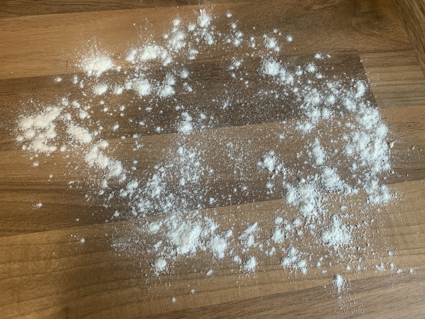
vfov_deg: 53.1
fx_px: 319
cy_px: 160
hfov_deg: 67.3
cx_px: 212
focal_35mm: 26
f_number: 1.8
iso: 200
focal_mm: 4.25
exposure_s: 1/50
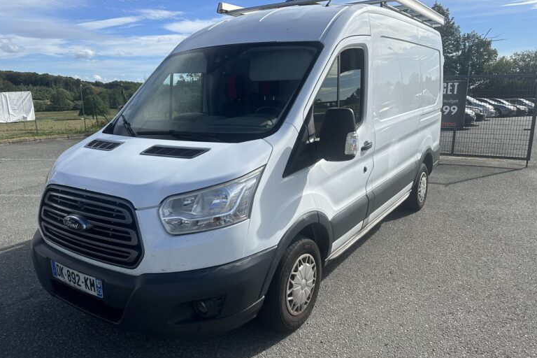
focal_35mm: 26
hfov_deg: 69.4
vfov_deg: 49.5
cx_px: 270
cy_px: 187
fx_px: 388
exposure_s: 1/5848
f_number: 1.78
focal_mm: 6.86
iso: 80
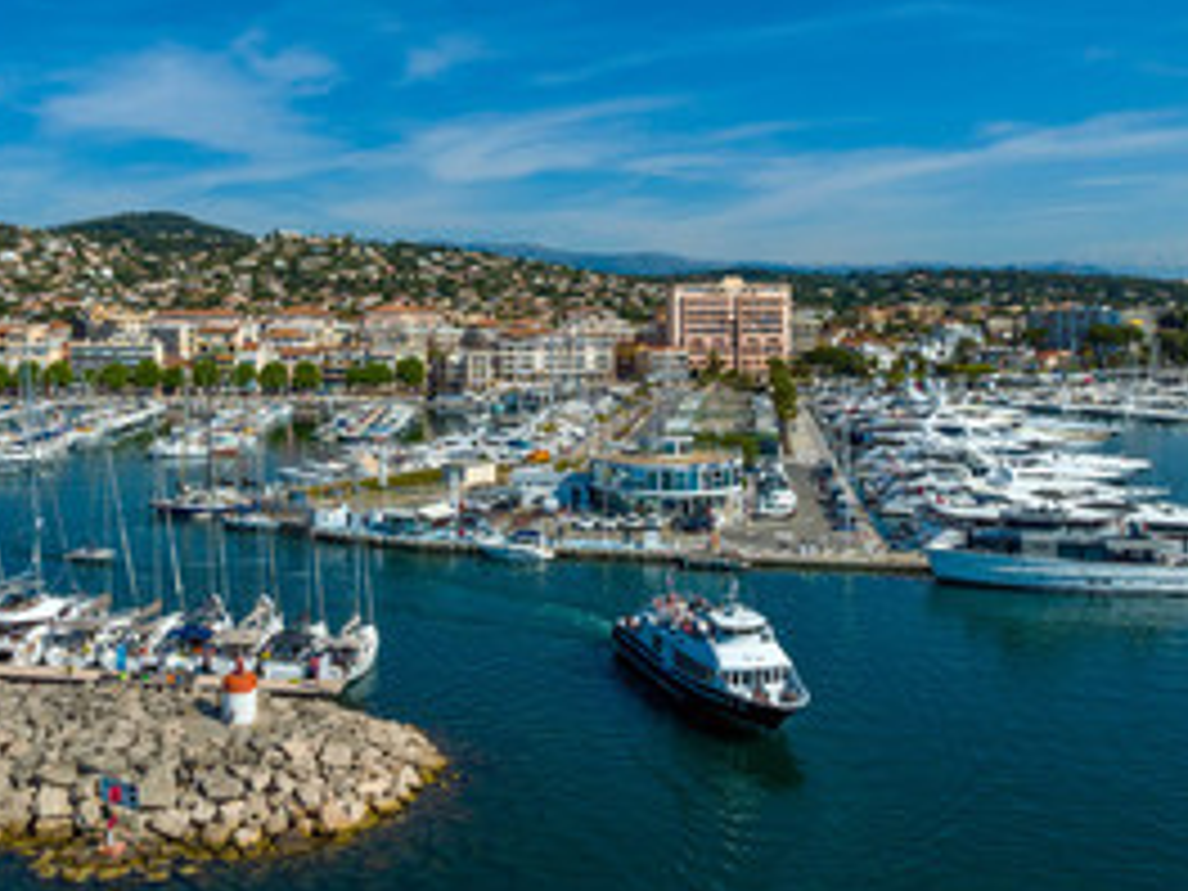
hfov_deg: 53.4
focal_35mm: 34
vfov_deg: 41.4
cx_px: 450
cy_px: 315
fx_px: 1167
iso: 200
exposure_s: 1/1000
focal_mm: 12.3
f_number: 9
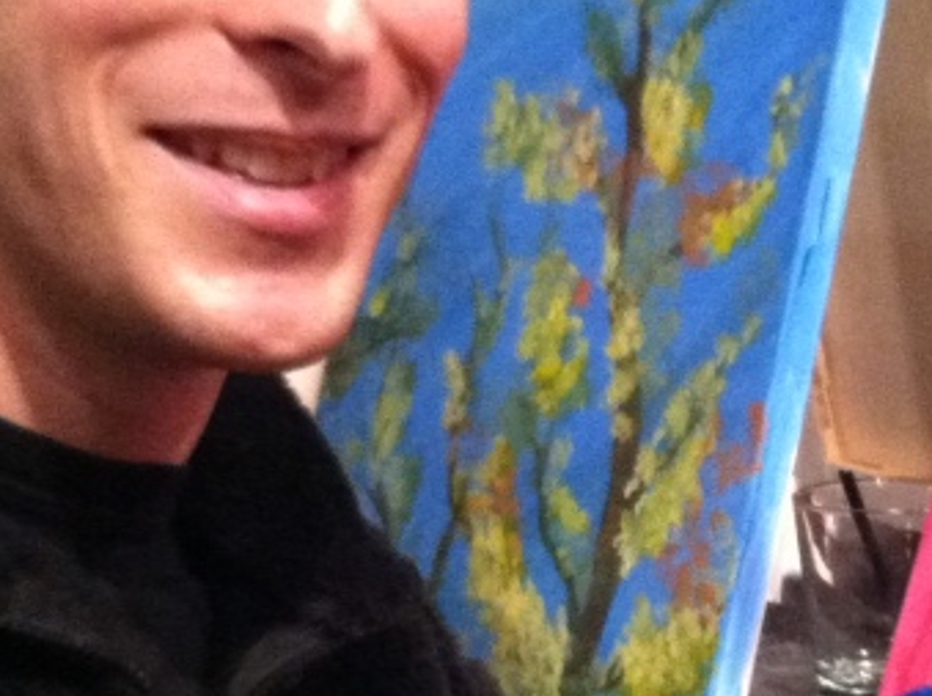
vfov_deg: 11.9
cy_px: 539
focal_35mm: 124
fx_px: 3333
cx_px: 935
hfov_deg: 15.6
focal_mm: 3.85
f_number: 2.8
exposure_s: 1/15
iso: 640
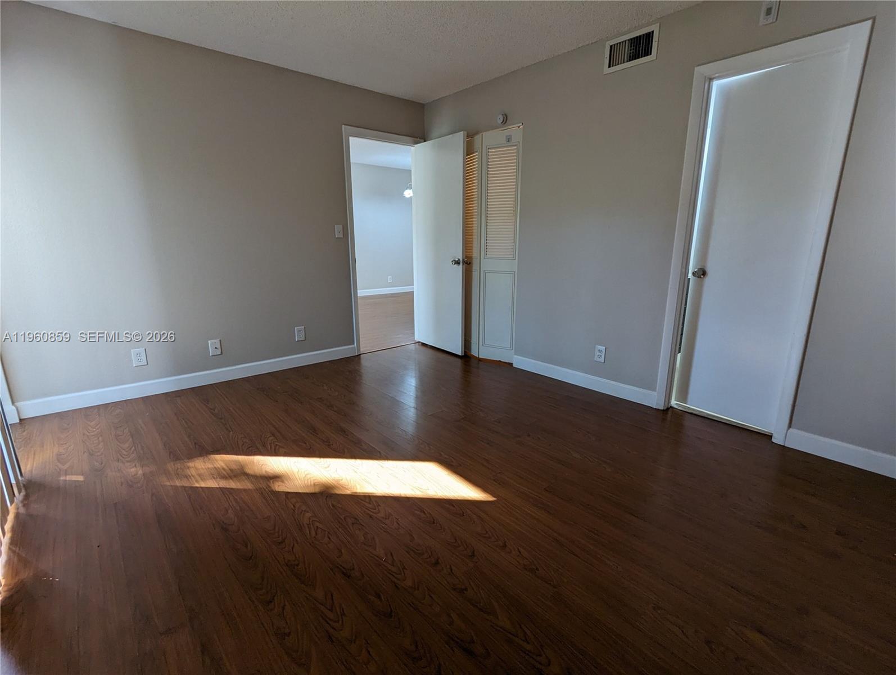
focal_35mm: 16
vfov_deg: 78.2
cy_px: 338
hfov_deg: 94.4
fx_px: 415
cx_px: 448
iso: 87
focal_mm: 2.35
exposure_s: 1/60
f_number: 2.2
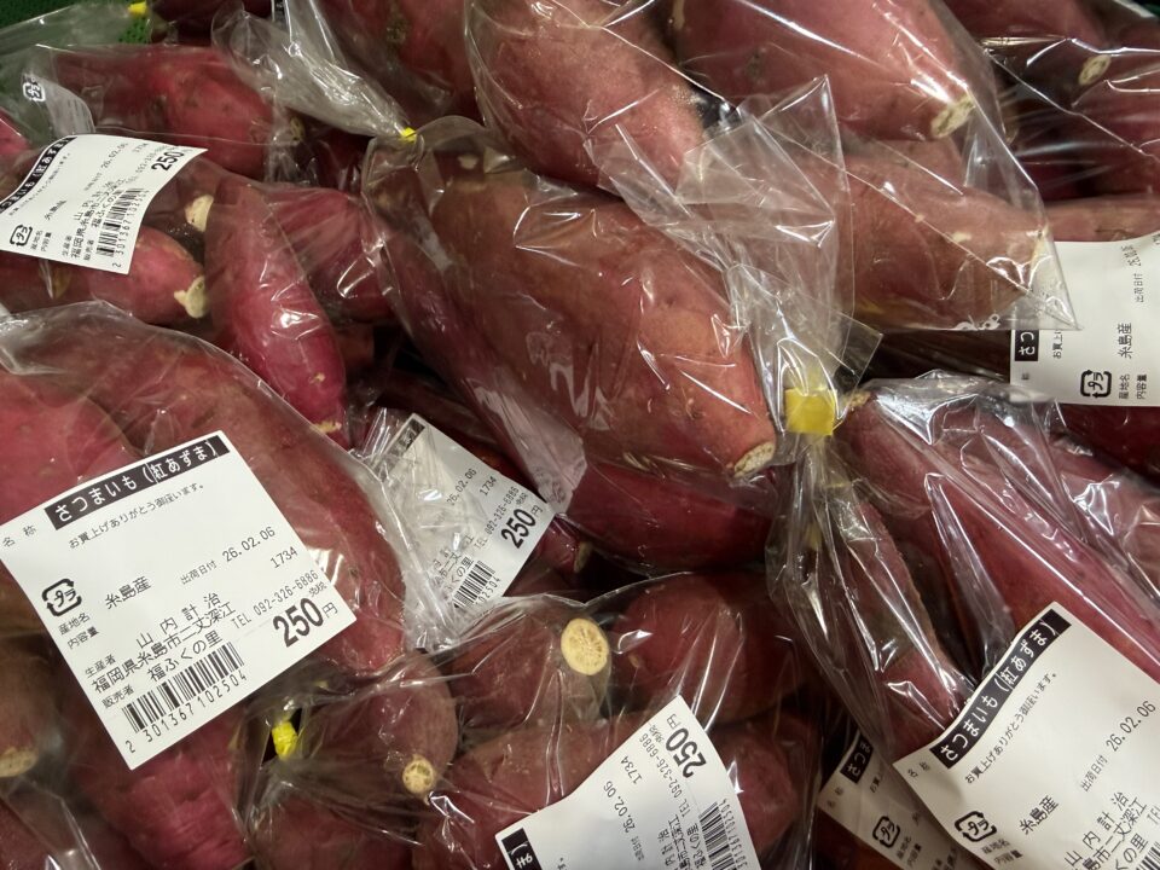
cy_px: 435
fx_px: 804
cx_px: 580
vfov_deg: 56.8
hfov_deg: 71.6
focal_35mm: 24
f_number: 2.2
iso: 320
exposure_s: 1/60
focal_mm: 2.22
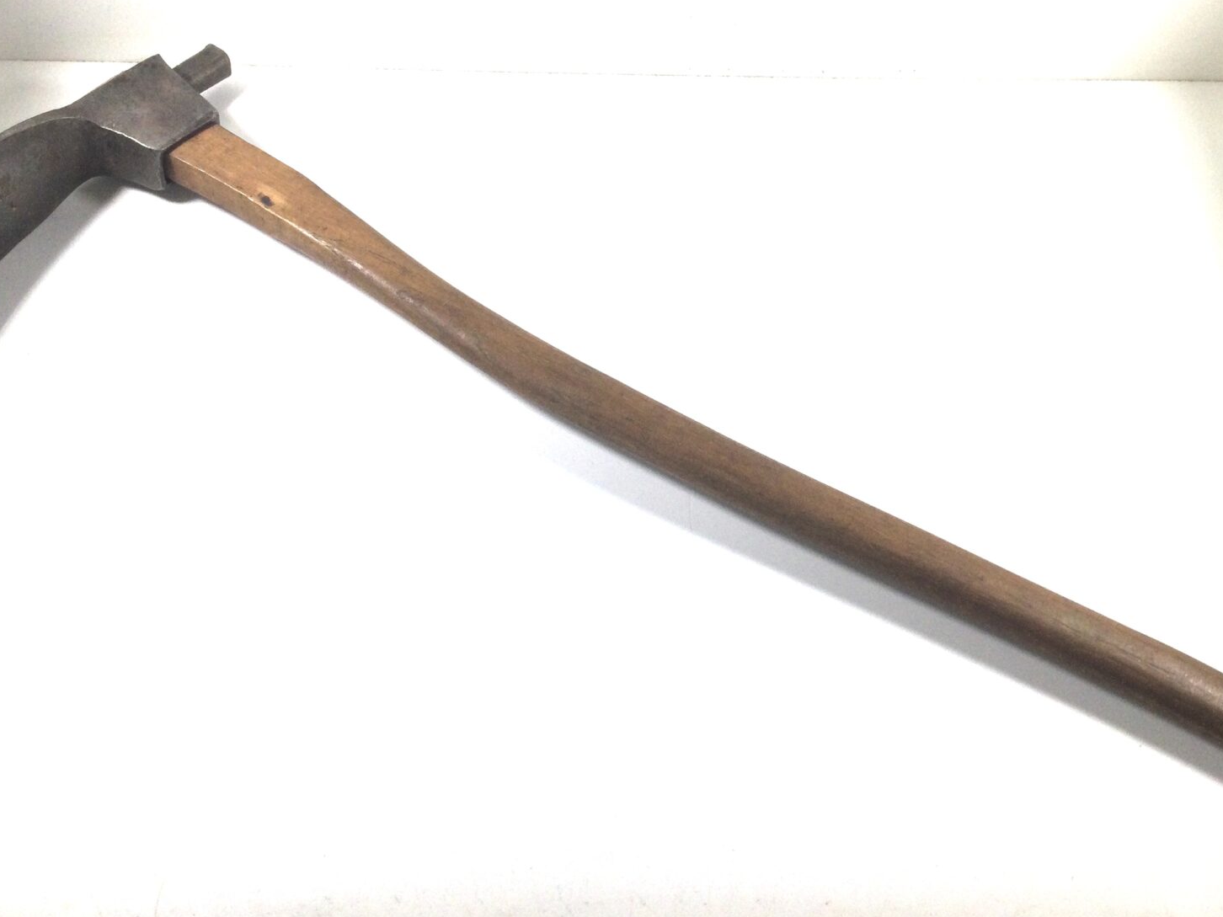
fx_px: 1449
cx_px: 653
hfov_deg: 45.7
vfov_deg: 34.9
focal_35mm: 41
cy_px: 333
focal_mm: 3.3
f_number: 2.4
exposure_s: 1/100
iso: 40
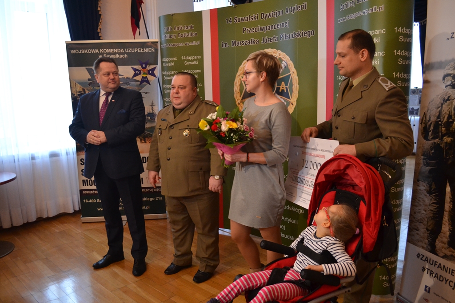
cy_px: 152
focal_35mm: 27
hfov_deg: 67.4
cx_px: 228
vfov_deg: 47.9
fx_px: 341
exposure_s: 1/60
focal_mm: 18
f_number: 3.5
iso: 1600
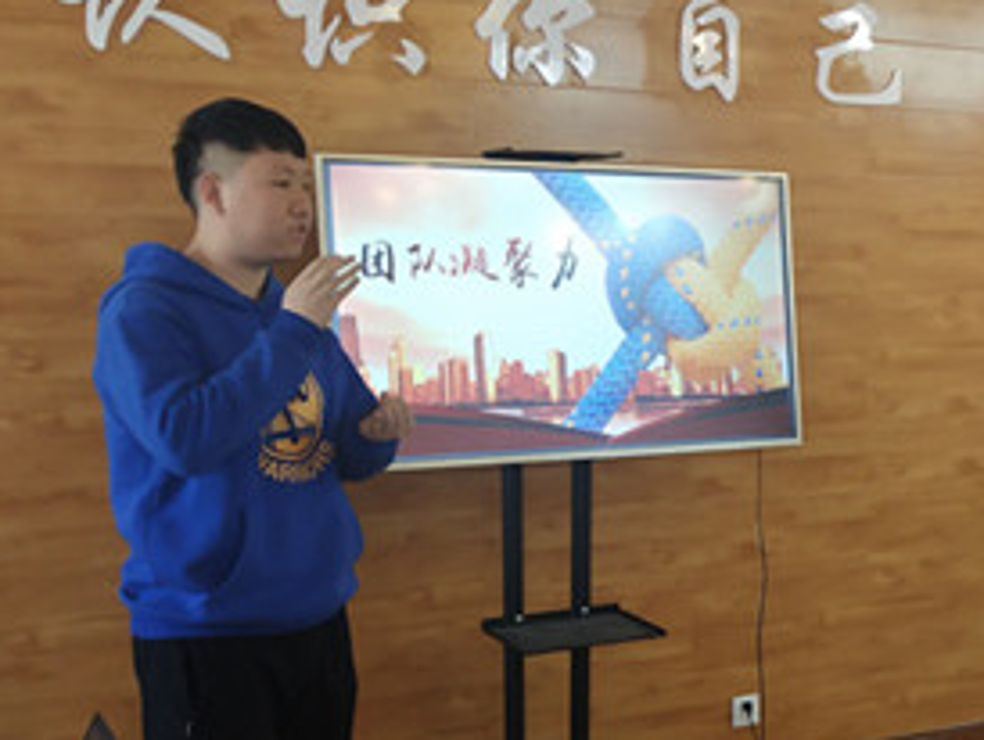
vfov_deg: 21.0
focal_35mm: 70
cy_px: 467
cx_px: 905
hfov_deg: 26.7
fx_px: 1992
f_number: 1.8
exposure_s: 1/50
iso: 187
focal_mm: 3.95
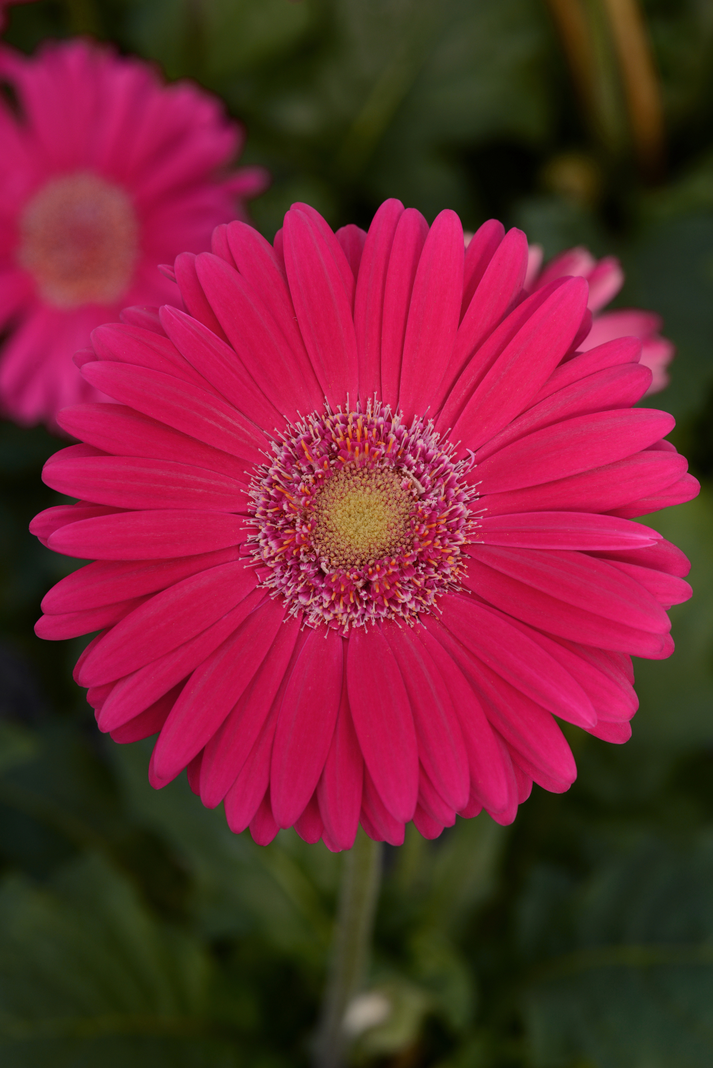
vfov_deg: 19.4
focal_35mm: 105
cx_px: 356
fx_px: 3116
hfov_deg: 13.1
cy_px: 534
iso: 200
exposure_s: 1/80
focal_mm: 105
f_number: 11
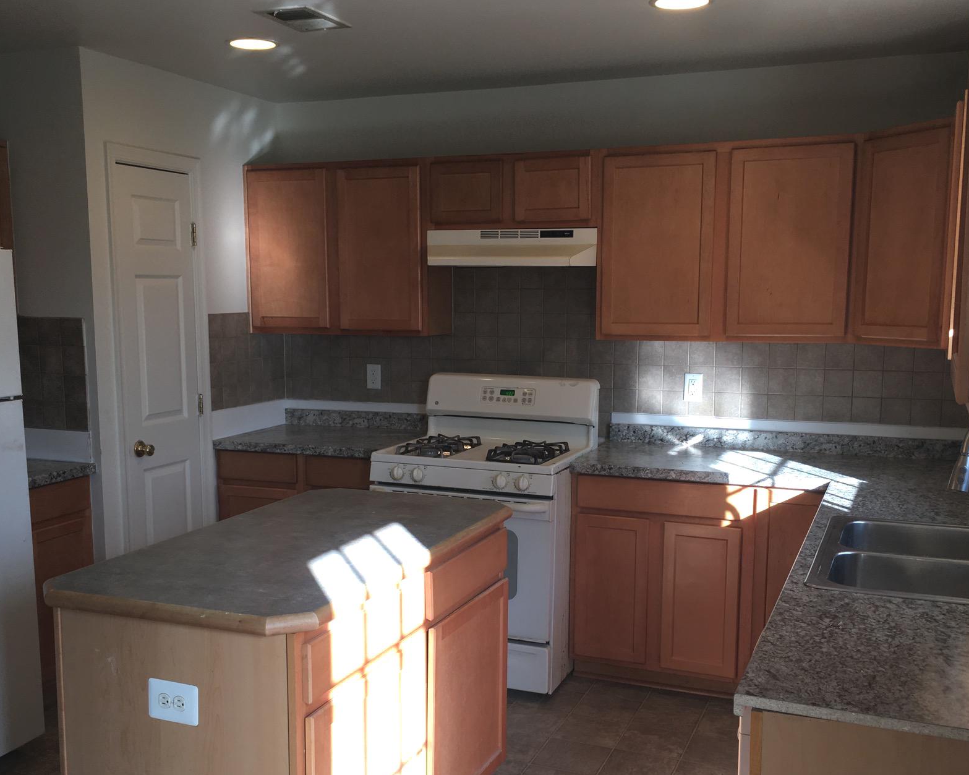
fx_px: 1061
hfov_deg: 49.1
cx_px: 471
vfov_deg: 40.0
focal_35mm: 37
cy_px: 455
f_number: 2.2
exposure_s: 1/43
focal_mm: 4.15
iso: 25
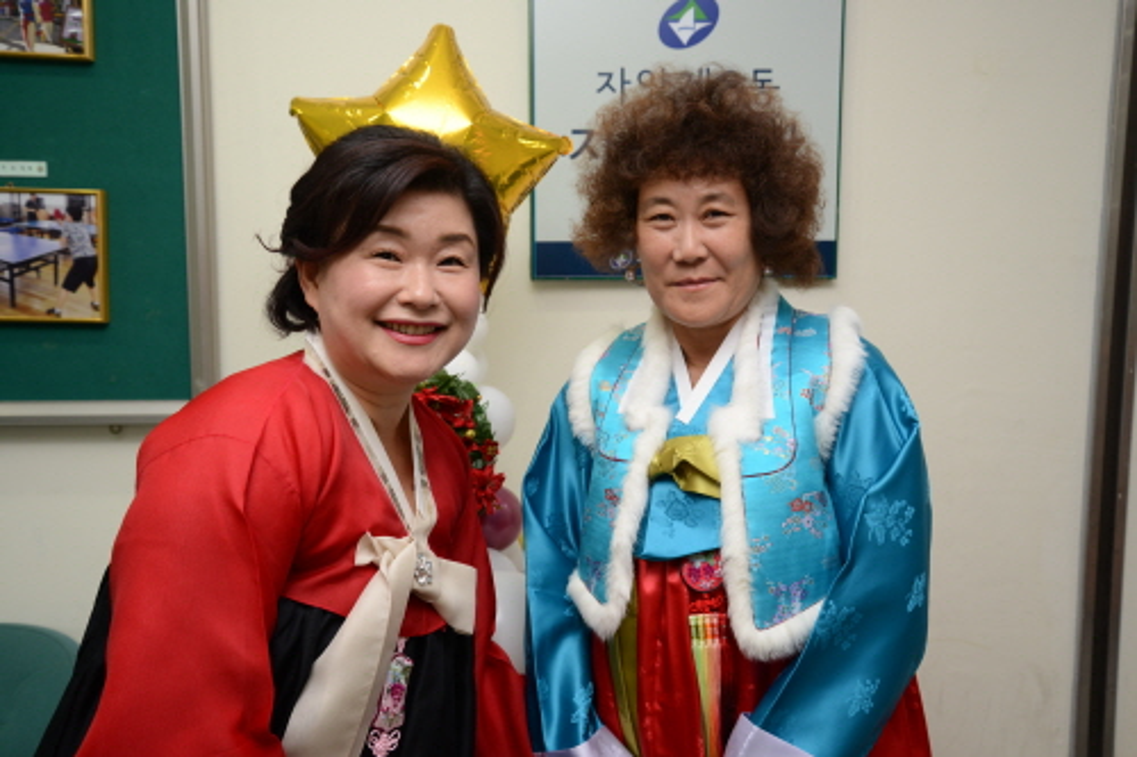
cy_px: 378
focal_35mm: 32
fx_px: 1010
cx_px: 568
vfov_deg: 41.1
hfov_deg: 58.7
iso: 400
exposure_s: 1/60
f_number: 5.6
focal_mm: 32
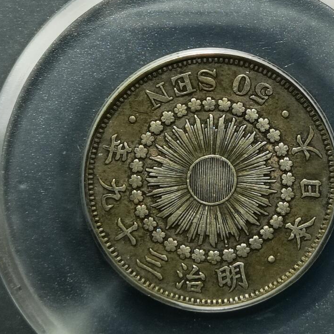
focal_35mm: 124
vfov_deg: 14.0
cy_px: 88
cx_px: 202
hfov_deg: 14.1
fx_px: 1354
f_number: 1.9
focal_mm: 6.67
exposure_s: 1/100
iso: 100
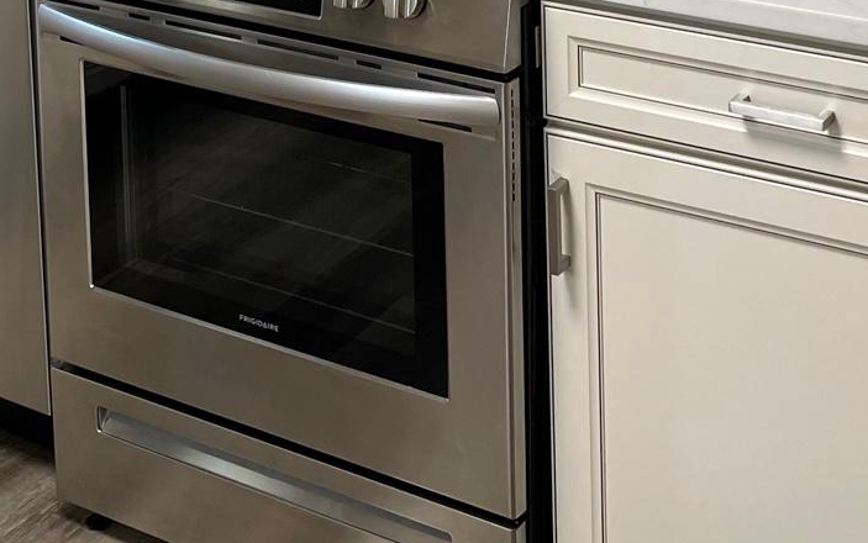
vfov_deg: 15.3
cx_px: 294
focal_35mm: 79
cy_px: -267
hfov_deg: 26.0
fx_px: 1870
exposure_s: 1/120
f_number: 1.6
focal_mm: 4.2
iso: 100
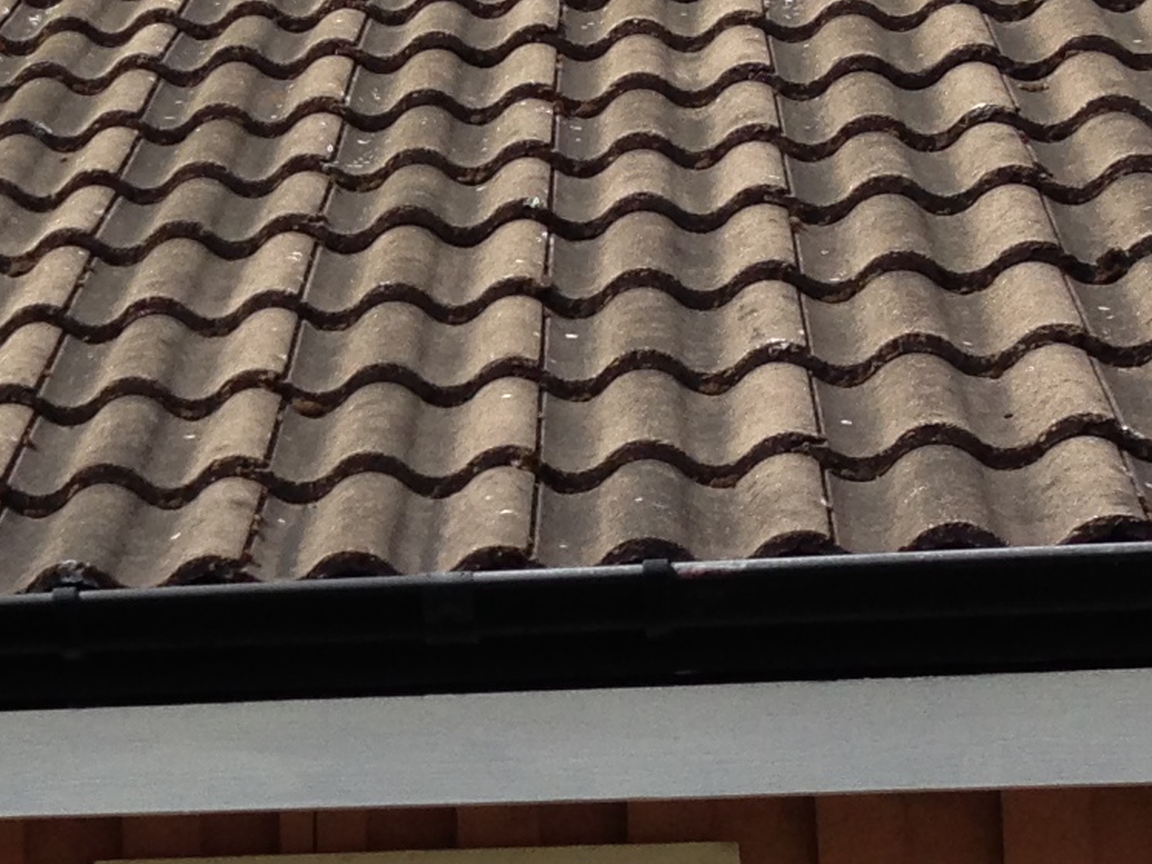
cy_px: 608
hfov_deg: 12.9
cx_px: -662
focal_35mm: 144
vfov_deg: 10.3
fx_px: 4792
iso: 50
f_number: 2.4
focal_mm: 4.13
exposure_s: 1/1323
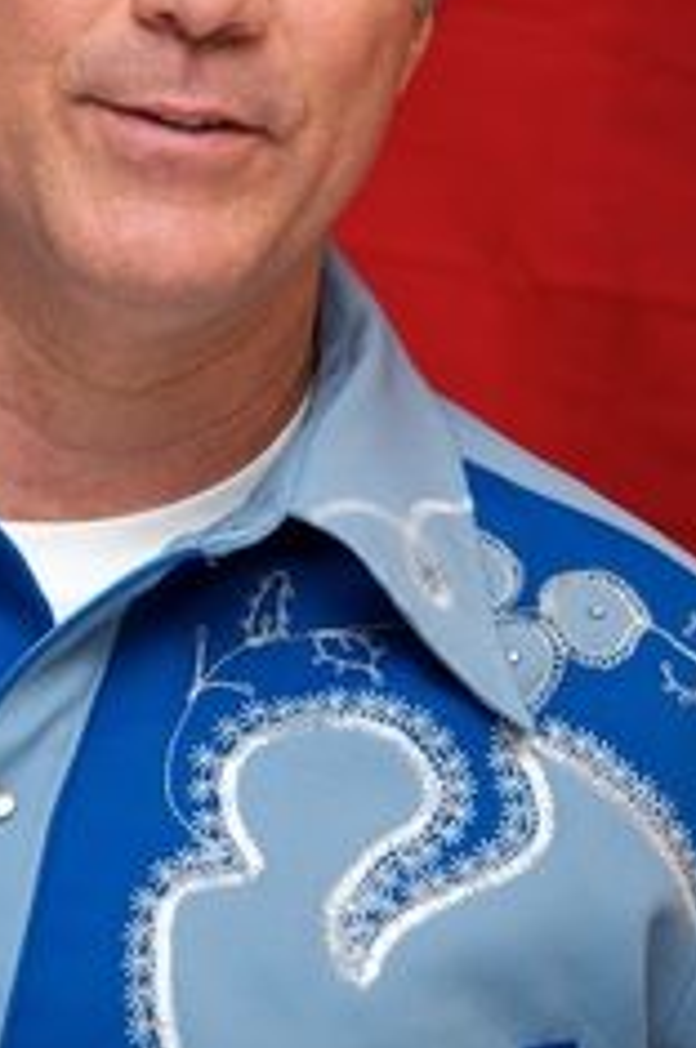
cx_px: 254
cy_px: 196
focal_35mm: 289
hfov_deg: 4.7
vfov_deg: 7.1
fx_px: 8405
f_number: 6.3
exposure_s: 1/60
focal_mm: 170
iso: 500
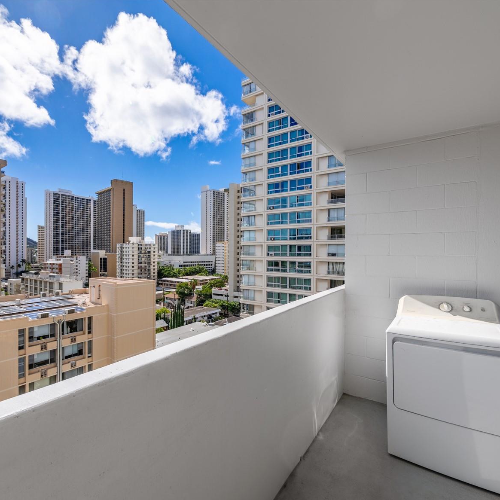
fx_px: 278
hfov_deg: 83.4
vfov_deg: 84.0
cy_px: 256
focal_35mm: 17
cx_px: 212
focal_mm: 7
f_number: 7.1
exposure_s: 1/2500
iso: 100
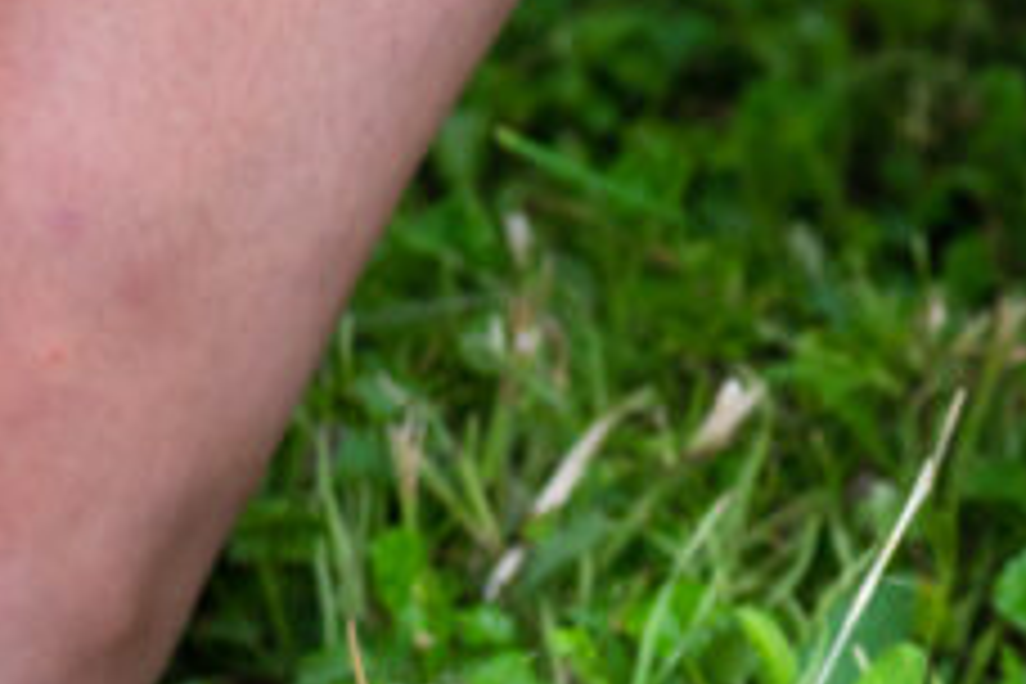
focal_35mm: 157
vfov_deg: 8.7
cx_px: 1904
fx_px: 4474
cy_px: 430
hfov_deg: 12.0
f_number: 3.2
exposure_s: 1/100
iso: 400
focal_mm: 35
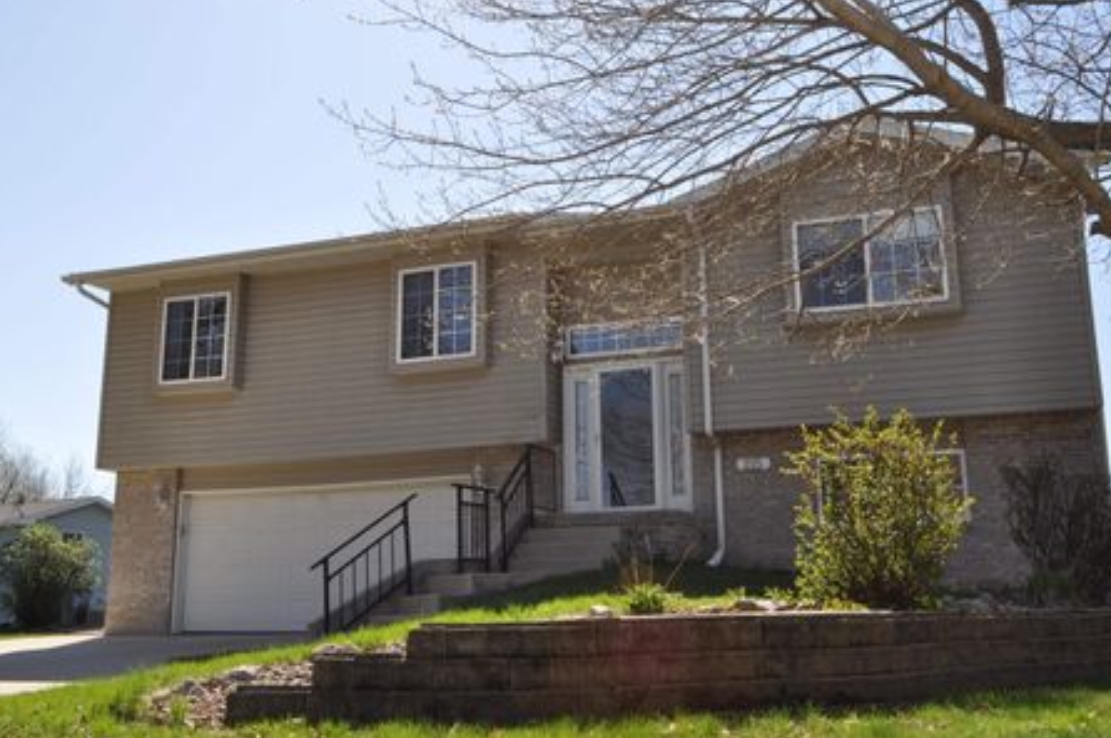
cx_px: 575
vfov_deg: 35.8
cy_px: 359
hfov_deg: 51.9
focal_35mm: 37
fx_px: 1140
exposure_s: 1/200
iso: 200
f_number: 11
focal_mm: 22
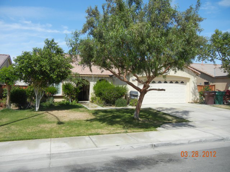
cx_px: 115
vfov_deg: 46.8
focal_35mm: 30
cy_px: 86
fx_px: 199
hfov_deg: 60.0
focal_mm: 5.4
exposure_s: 1/350
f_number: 7
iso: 160
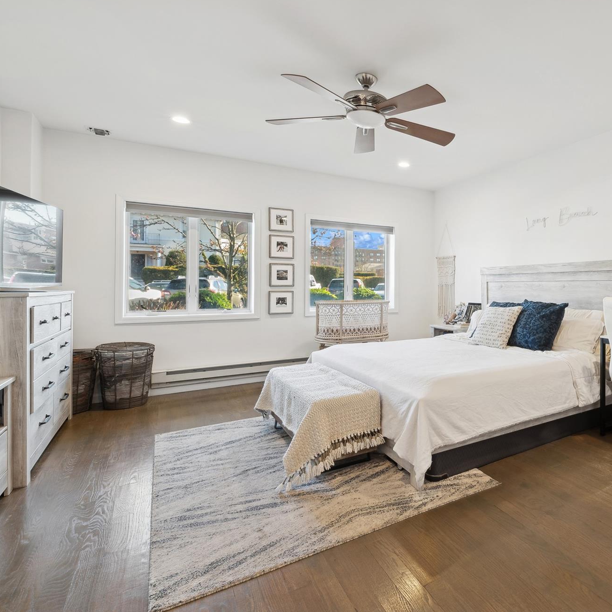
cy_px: 298
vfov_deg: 74.8
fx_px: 400
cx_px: 456
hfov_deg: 70.0
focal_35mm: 20
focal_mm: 15
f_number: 14
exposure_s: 1/8
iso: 640
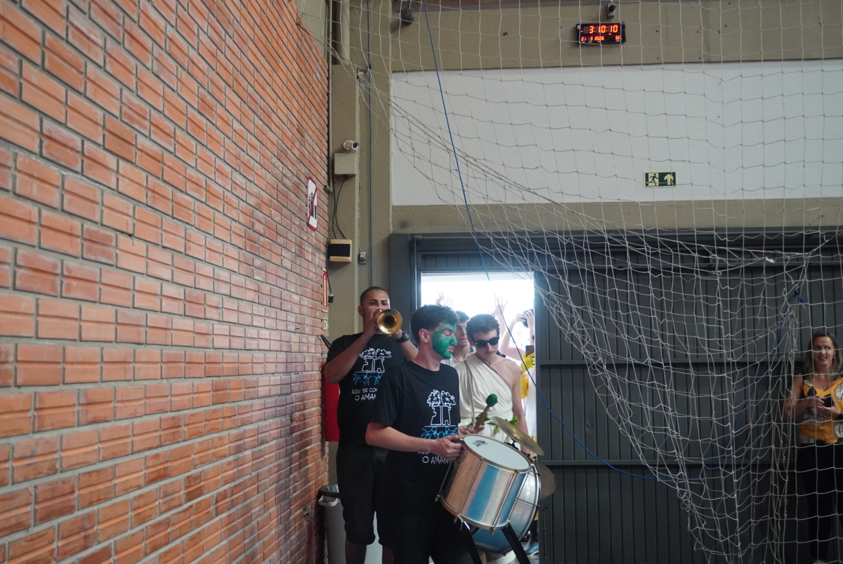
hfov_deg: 47.9
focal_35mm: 40
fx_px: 949
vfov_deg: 33.1
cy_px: 282
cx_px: 422
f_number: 4.5
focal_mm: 27
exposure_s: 1/160
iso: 3200
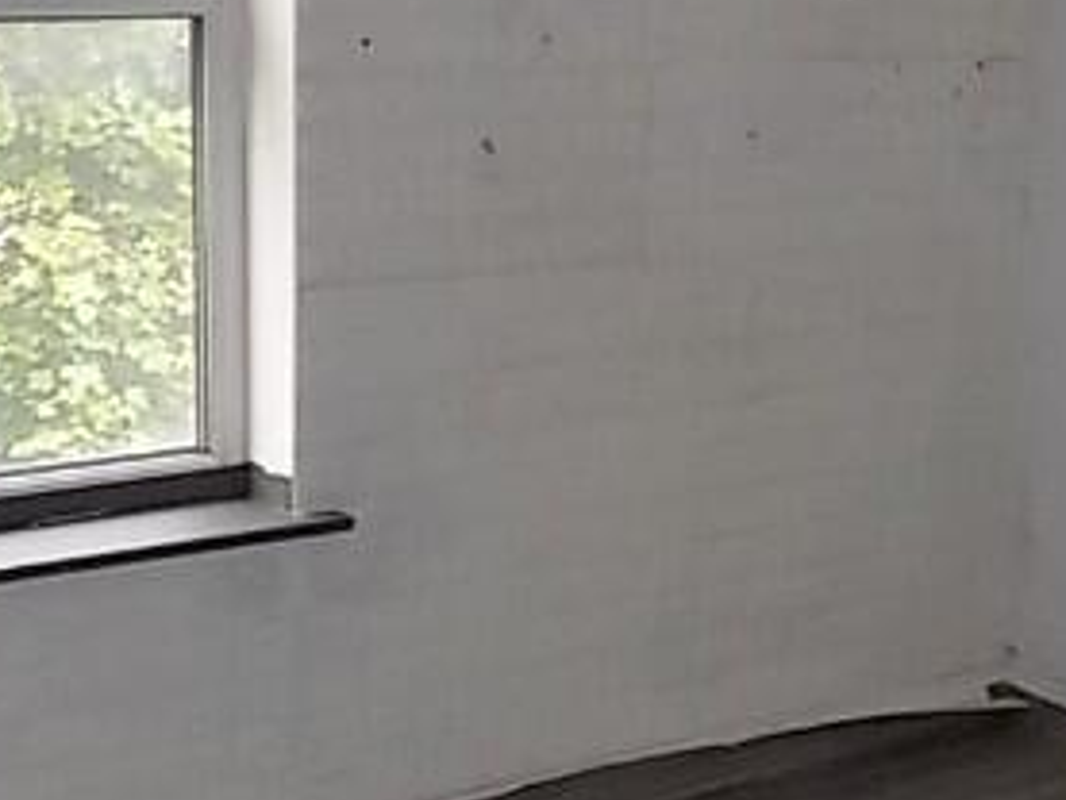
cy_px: 308
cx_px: 1116
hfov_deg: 22.0
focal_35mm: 85
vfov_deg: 17.4
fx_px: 2619
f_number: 3.1
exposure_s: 1/30
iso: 200
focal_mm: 4
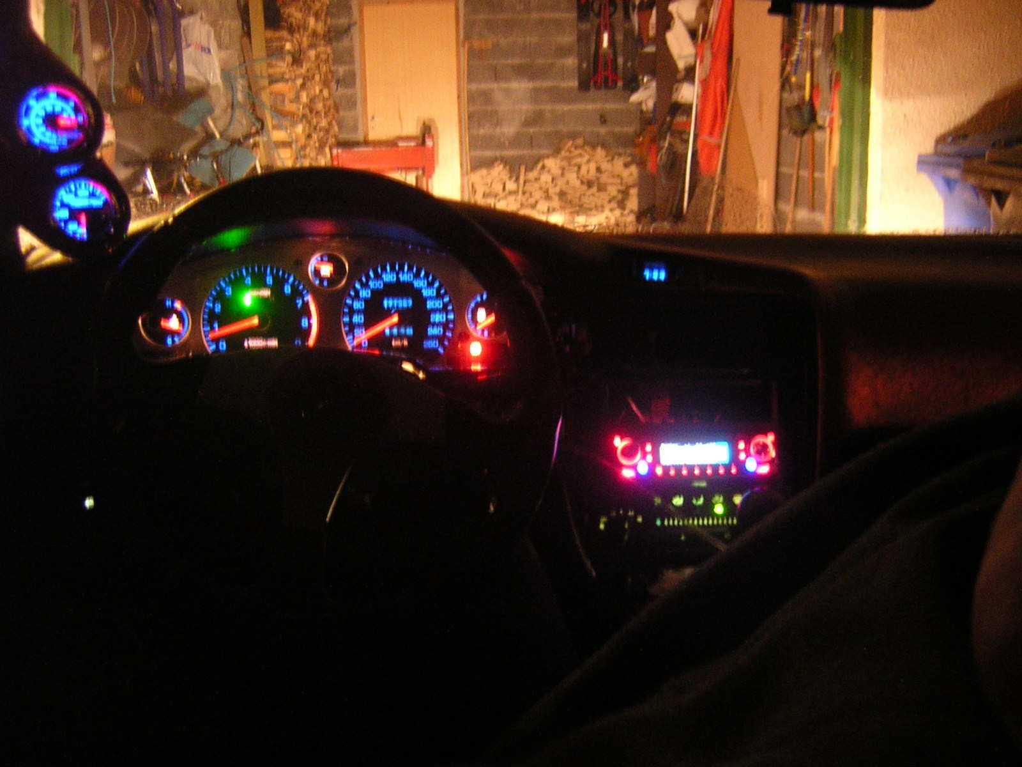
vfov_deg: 39.7
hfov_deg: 51.4
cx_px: 511
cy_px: 384
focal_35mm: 36
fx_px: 1063
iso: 400
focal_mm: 4.7
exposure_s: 2
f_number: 2.6
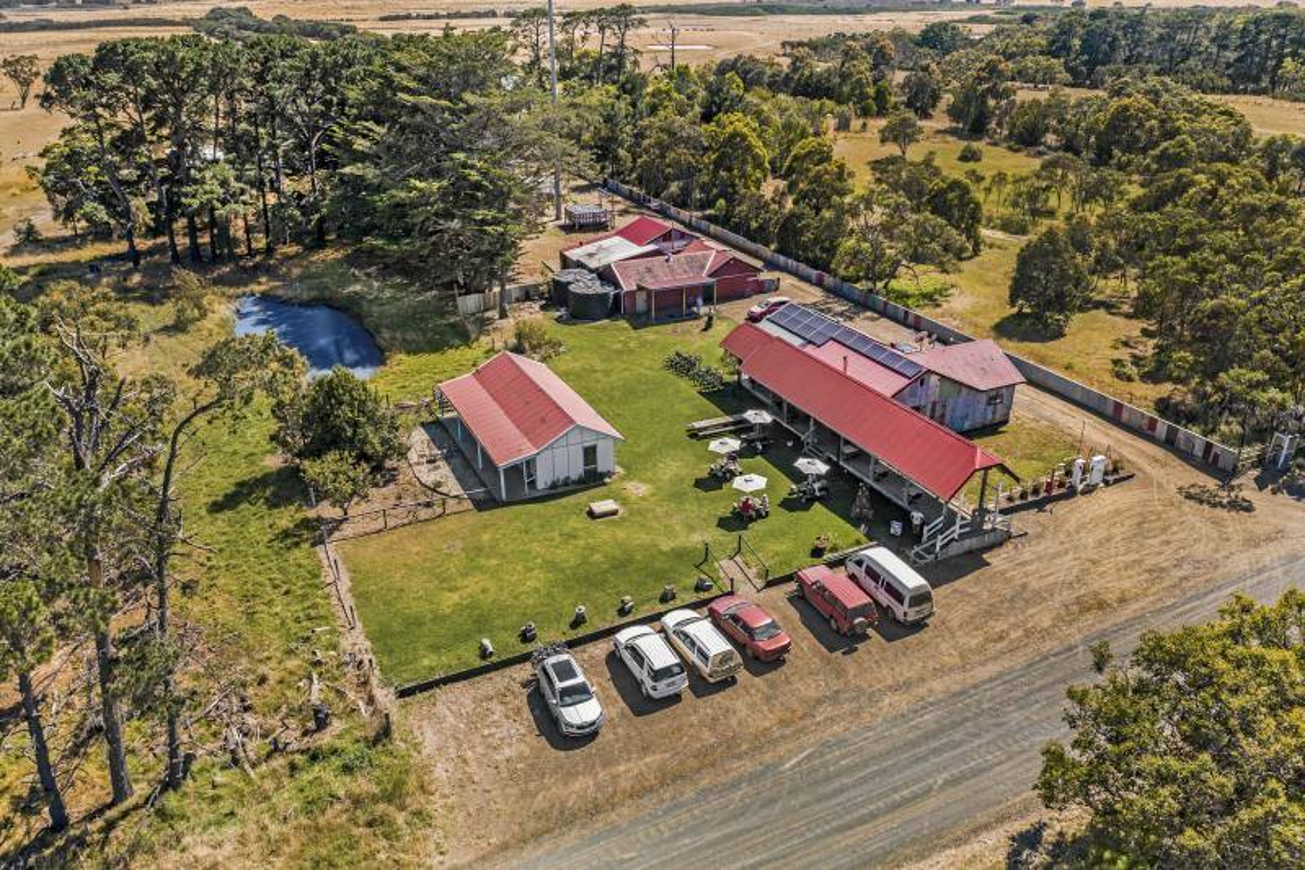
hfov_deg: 65.5
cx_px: 652
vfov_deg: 46.4
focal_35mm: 28
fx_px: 1015
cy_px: 435
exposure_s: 1/320
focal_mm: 10.3
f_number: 5
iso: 100
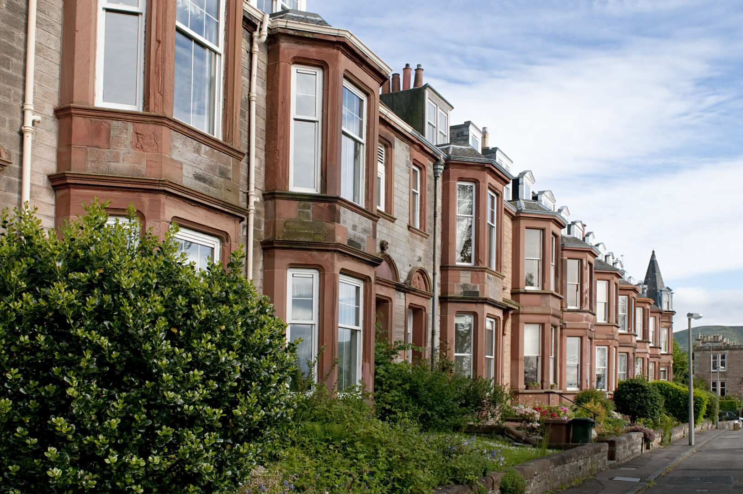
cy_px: 247
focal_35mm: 36
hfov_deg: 53.2
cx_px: 372
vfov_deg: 36.8
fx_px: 742
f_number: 8
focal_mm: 24
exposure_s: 1/250
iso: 200
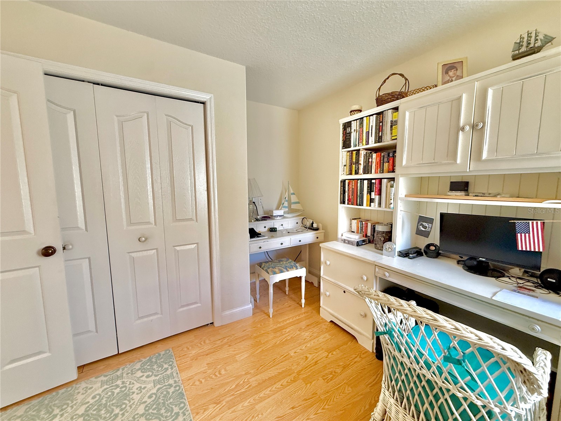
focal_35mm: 14
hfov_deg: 102.1
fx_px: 227
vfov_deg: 85.7
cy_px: 210
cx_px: 280
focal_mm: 2.22
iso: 200
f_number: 2.2
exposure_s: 1/60
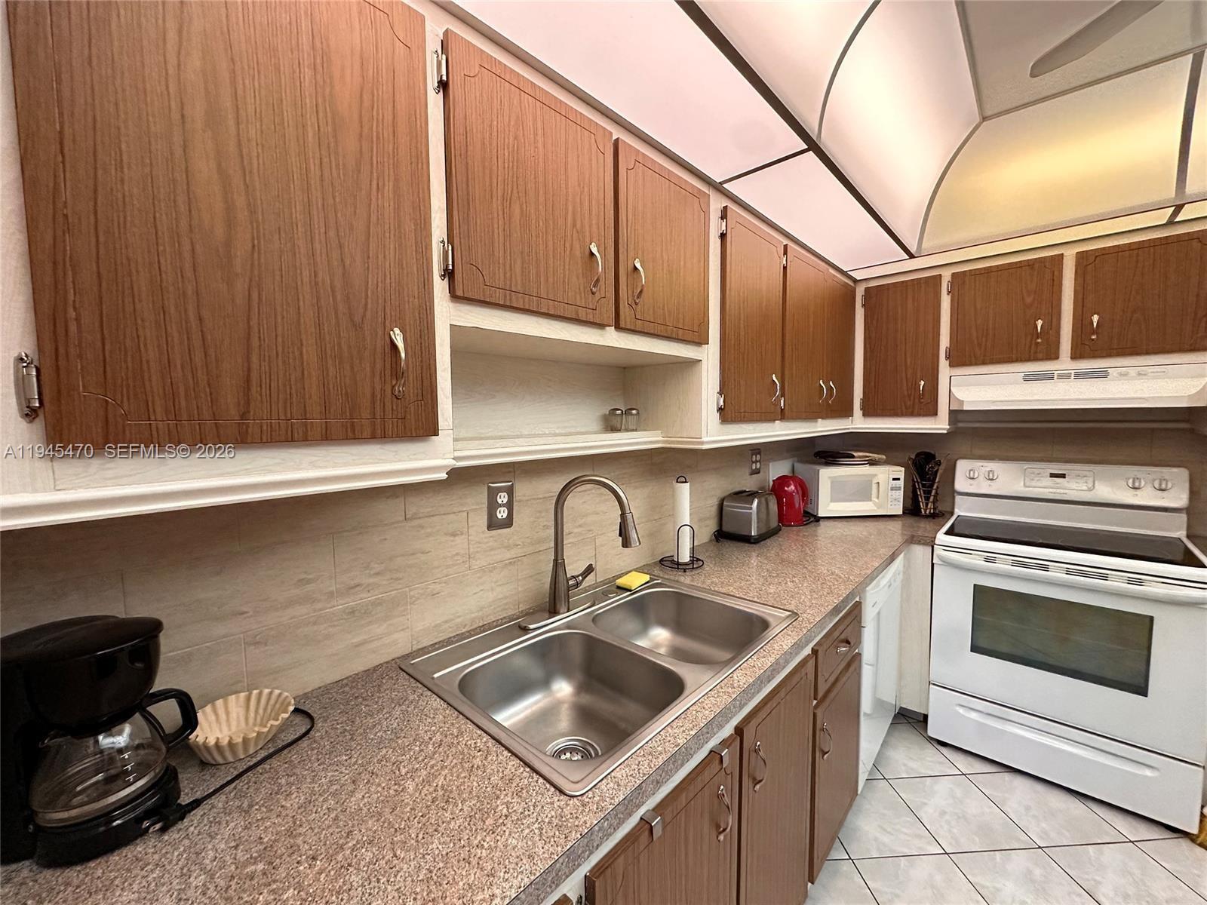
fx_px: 488
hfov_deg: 102.1
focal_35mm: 14
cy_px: 452
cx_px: 604
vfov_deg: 85.7
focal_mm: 2.22
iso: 250
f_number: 2.2
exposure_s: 1/60
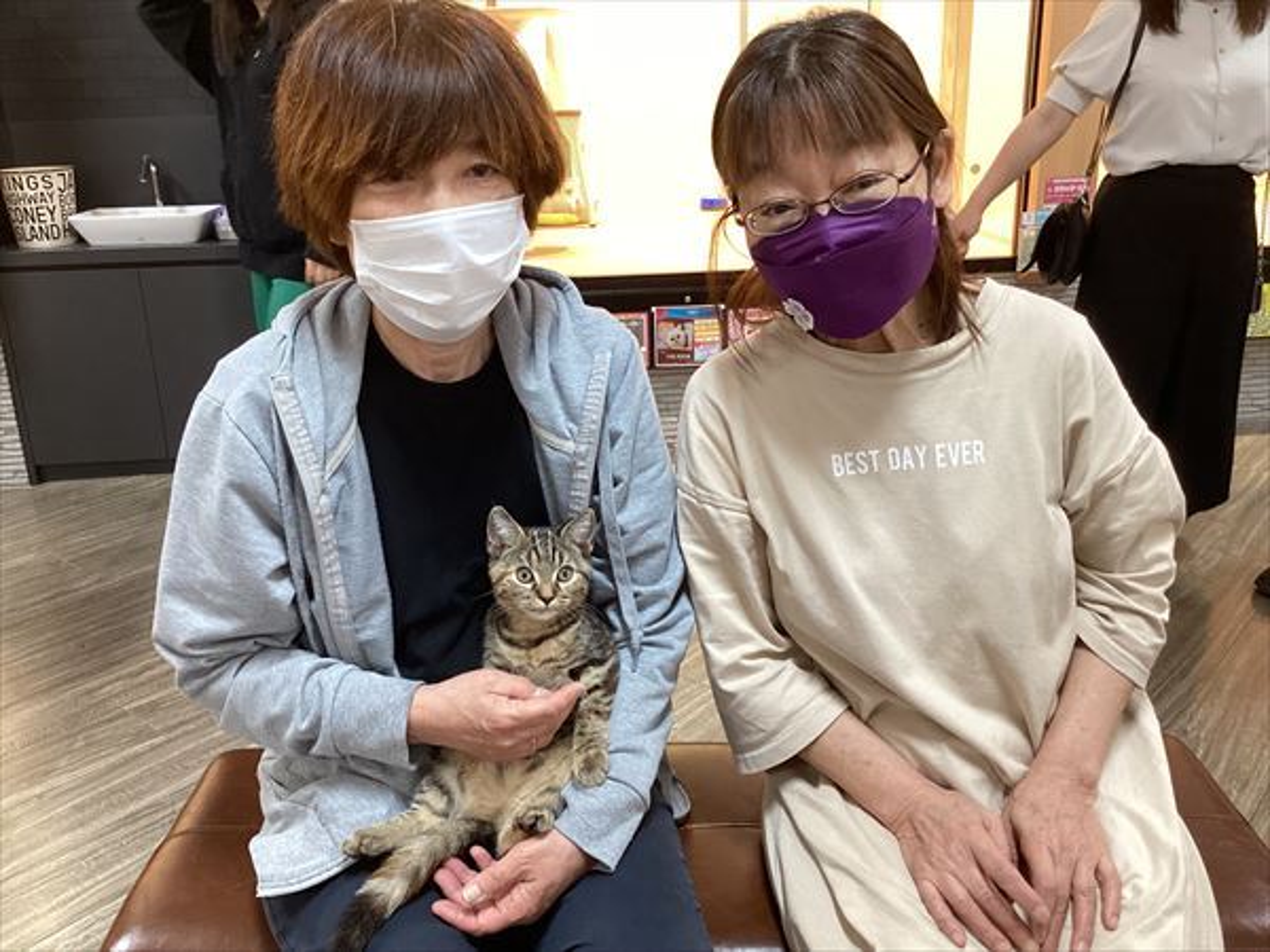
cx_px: 635
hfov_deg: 58.4
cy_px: 476
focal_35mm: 31
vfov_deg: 45.4
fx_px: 1137
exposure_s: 1/60
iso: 160
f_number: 2.4
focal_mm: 3.3
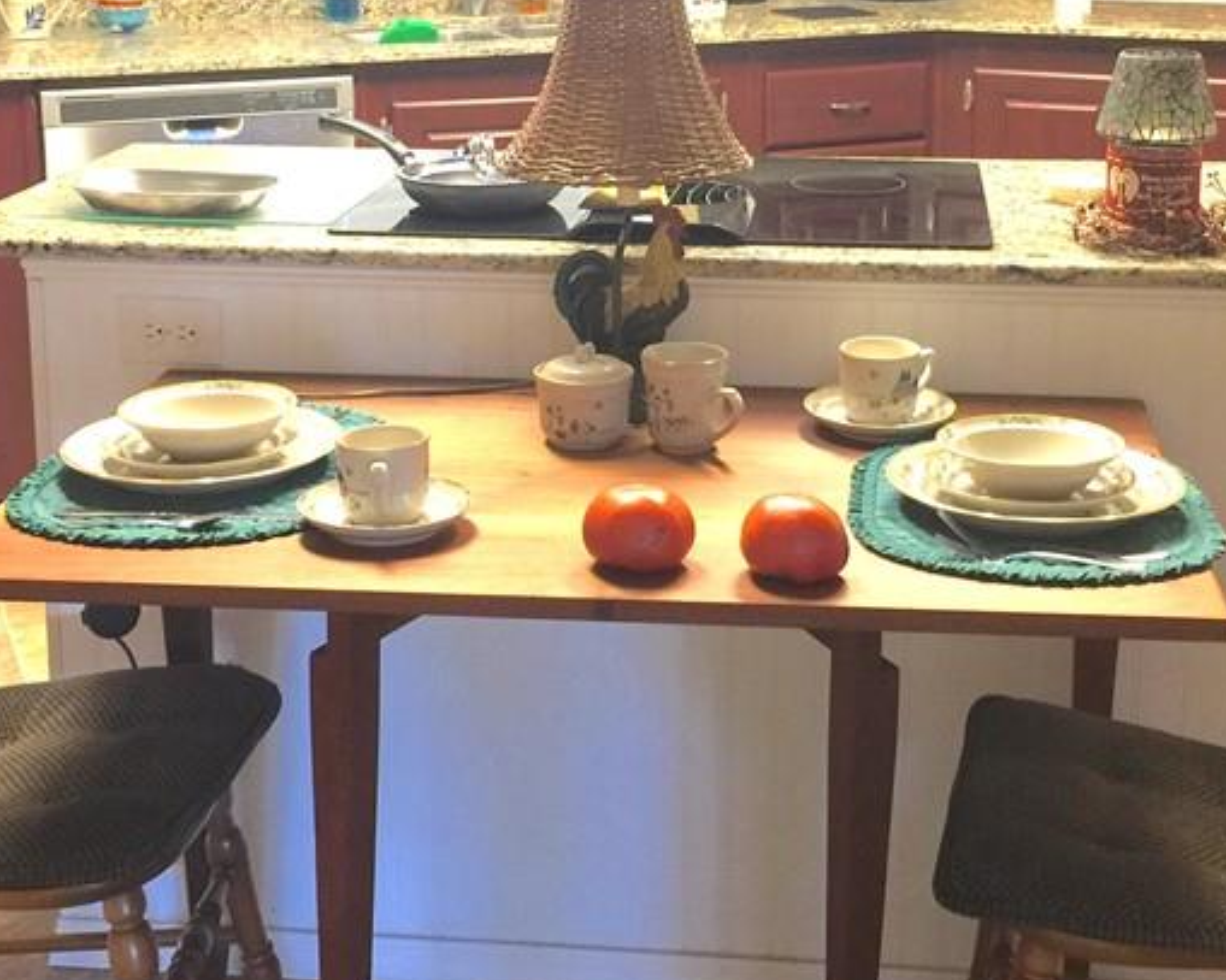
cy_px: 246
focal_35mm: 57
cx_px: 662
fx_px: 2068
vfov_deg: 26.3
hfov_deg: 33.0
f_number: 2.2
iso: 80
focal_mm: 4.15
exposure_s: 1/15
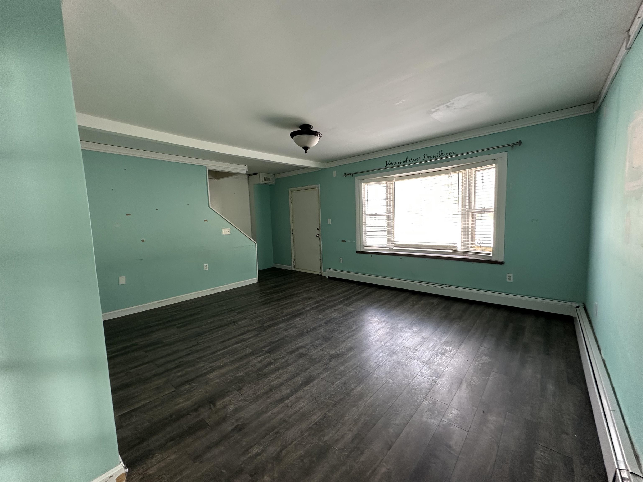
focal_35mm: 14
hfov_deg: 102.1
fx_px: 260
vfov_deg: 85.7
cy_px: 241
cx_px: 322
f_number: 2.2
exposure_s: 1/99
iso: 160
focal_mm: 2.22
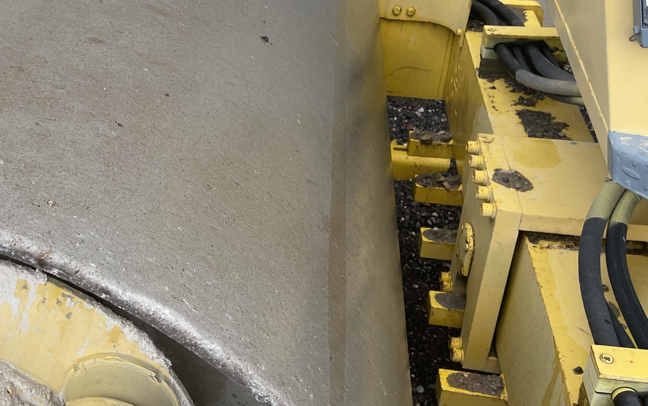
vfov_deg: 27.2
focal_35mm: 47
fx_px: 830
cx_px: 97
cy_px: 118
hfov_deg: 40.2
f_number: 1.6
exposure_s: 1/1057
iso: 32
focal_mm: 5.1
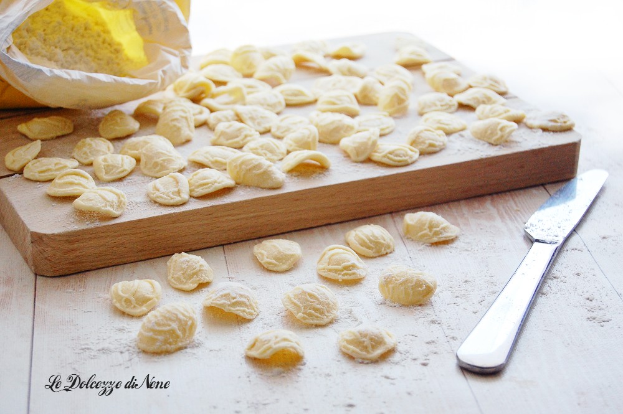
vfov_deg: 16.5
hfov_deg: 24.6
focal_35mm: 82
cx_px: 312
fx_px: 1426
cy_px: 207
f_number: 5.6
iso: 800
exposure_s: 1/60
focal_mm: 55
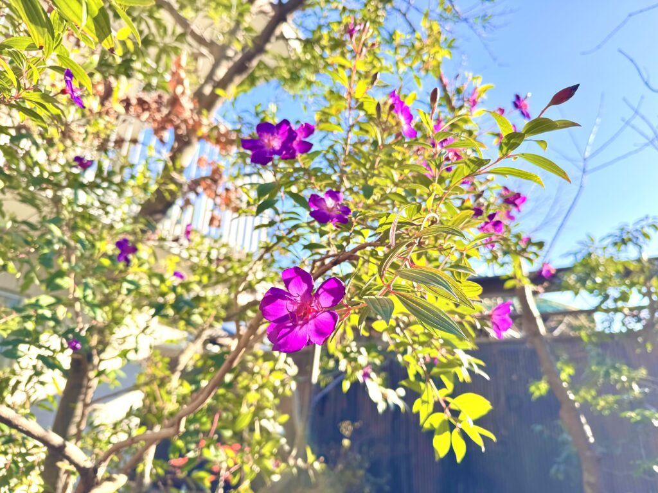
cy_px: 246
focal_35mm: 24
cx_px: 329
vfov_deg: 56.8
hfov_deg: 71.6
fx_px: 456
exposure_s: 1/693
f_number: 1.78
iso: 80
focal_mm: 6.76
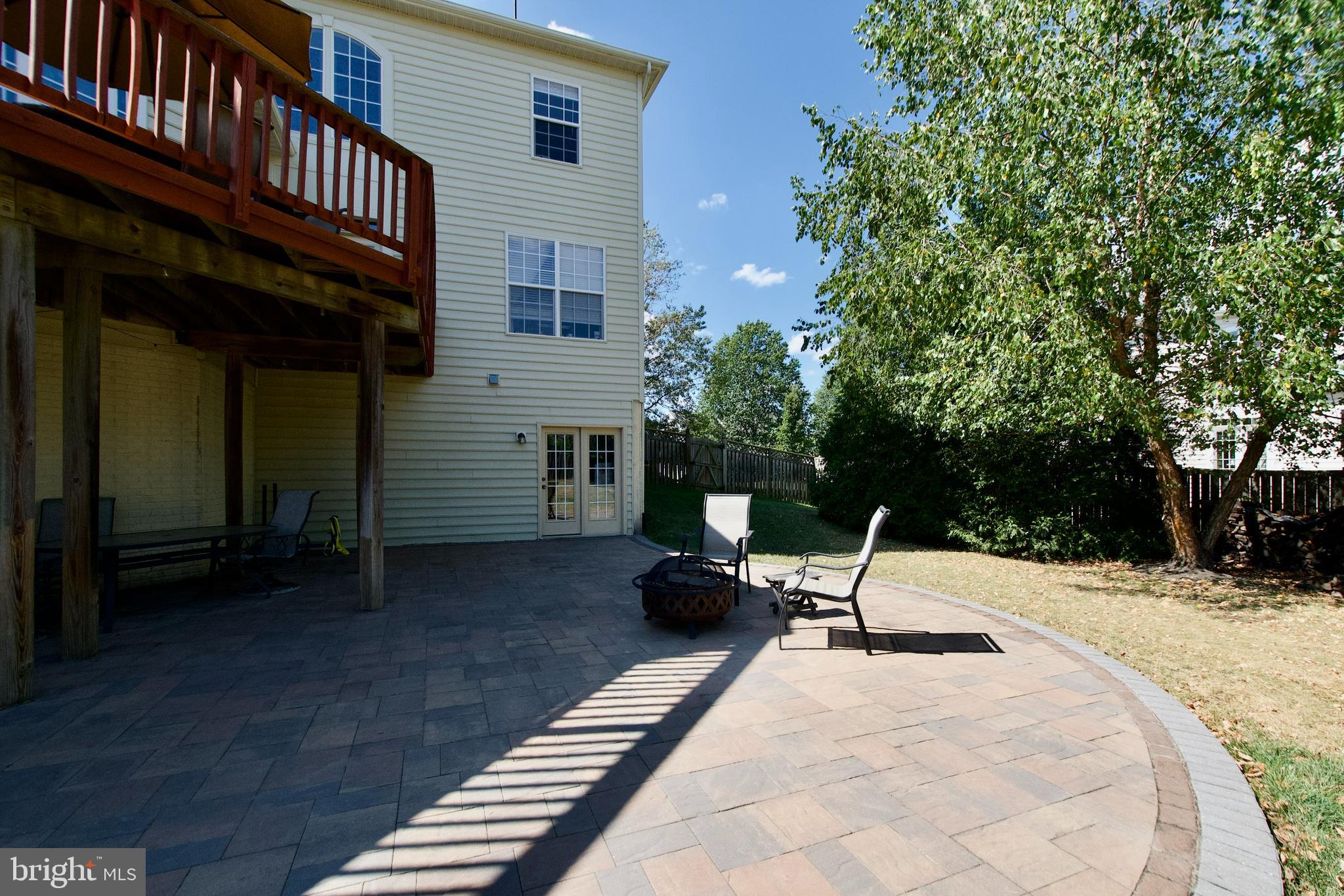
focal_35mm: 15
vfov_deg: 77.3
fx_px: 560
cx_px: 672
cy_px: 448
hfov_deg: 100.4
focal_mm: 10
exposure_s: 1/2500
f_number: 7.1
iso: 1000
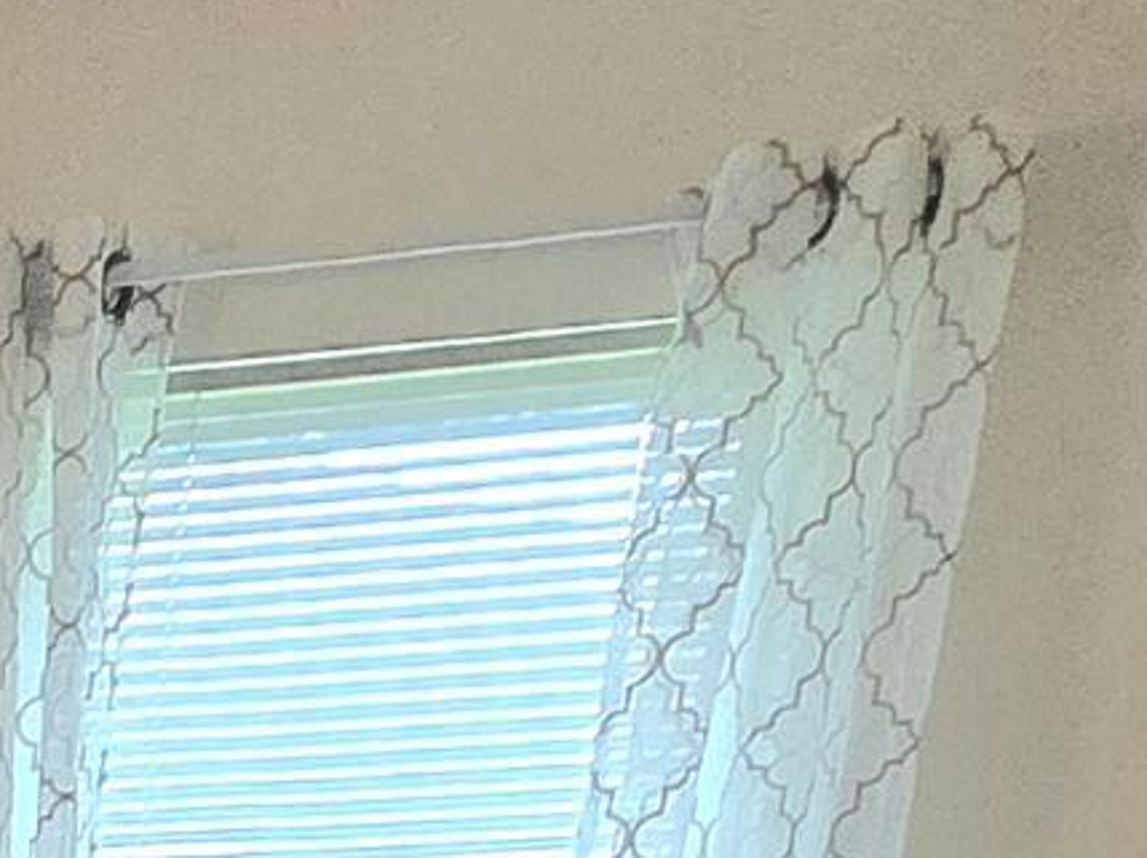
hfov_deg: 14.1
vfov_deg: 12.4
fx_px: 3013
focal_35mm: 91
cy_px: 2114
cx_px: -1663
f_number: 2.2
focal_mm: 2.2
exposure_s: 1/60.2
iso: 500
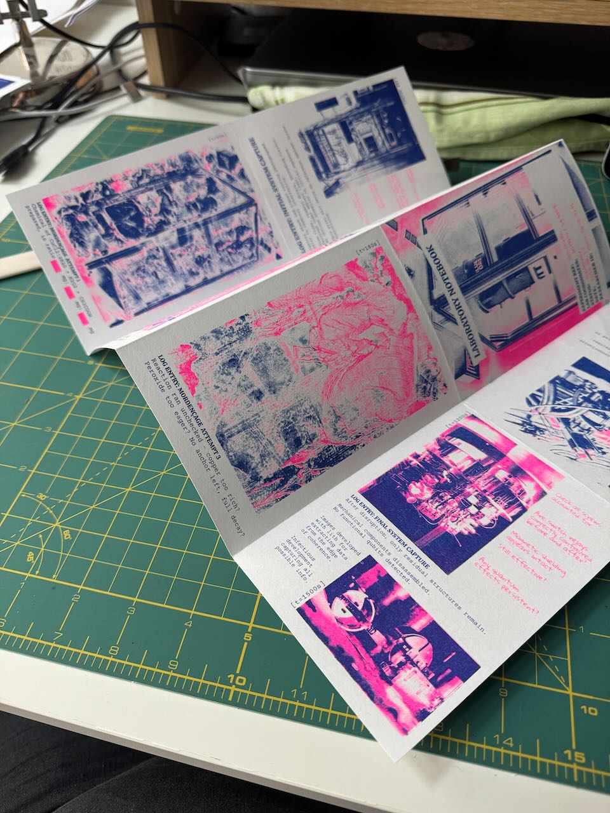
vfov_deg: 71.6
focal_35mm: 24
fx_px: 564
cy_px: 406
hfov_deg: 56.8
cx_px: 305
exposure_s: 1/93
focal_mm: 6.76
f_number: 1.78
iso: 200
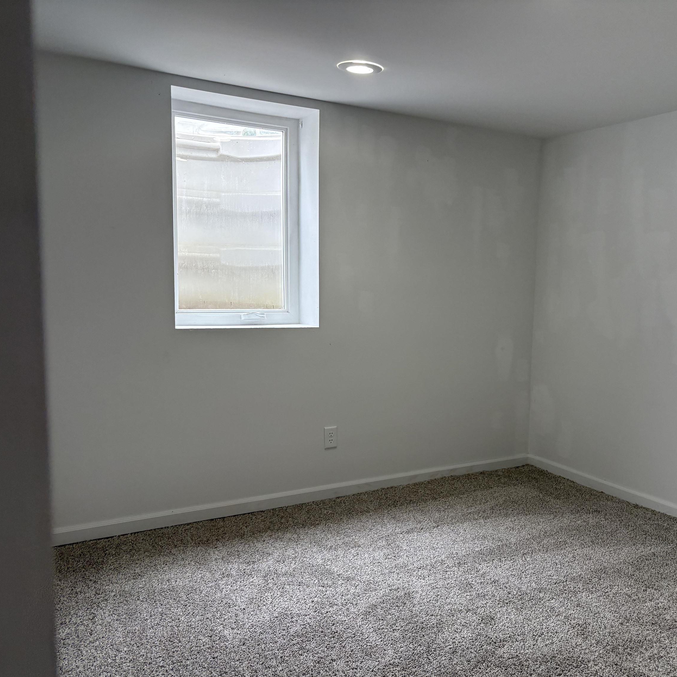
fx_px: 686
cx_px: 440
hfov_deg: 51.7
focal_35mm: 31
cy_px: 342
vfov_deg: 52.5
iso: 125
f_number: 1.6
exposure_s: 1/127
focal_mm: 5.96
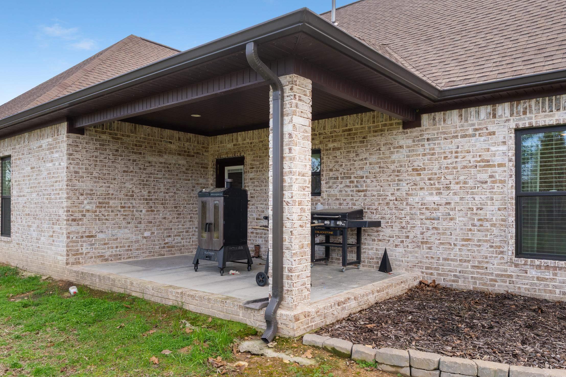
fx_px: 413
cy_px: 199
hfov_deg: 68.8
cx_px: 270
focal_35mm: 26
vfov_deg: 49.1
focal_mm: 15.5
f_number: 9
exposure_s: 1/25
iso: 200
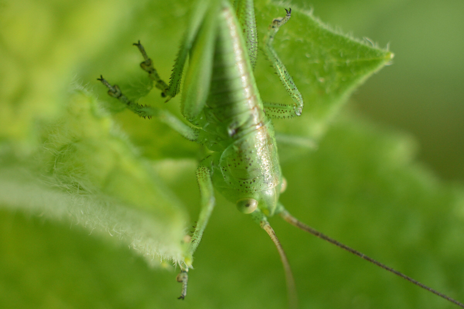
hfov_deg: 27.0
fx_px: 967
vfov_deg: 18.2
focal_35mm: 75
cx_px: 232
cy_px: 154
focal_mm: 50
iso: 1600
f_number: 5.6
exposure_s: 1/800
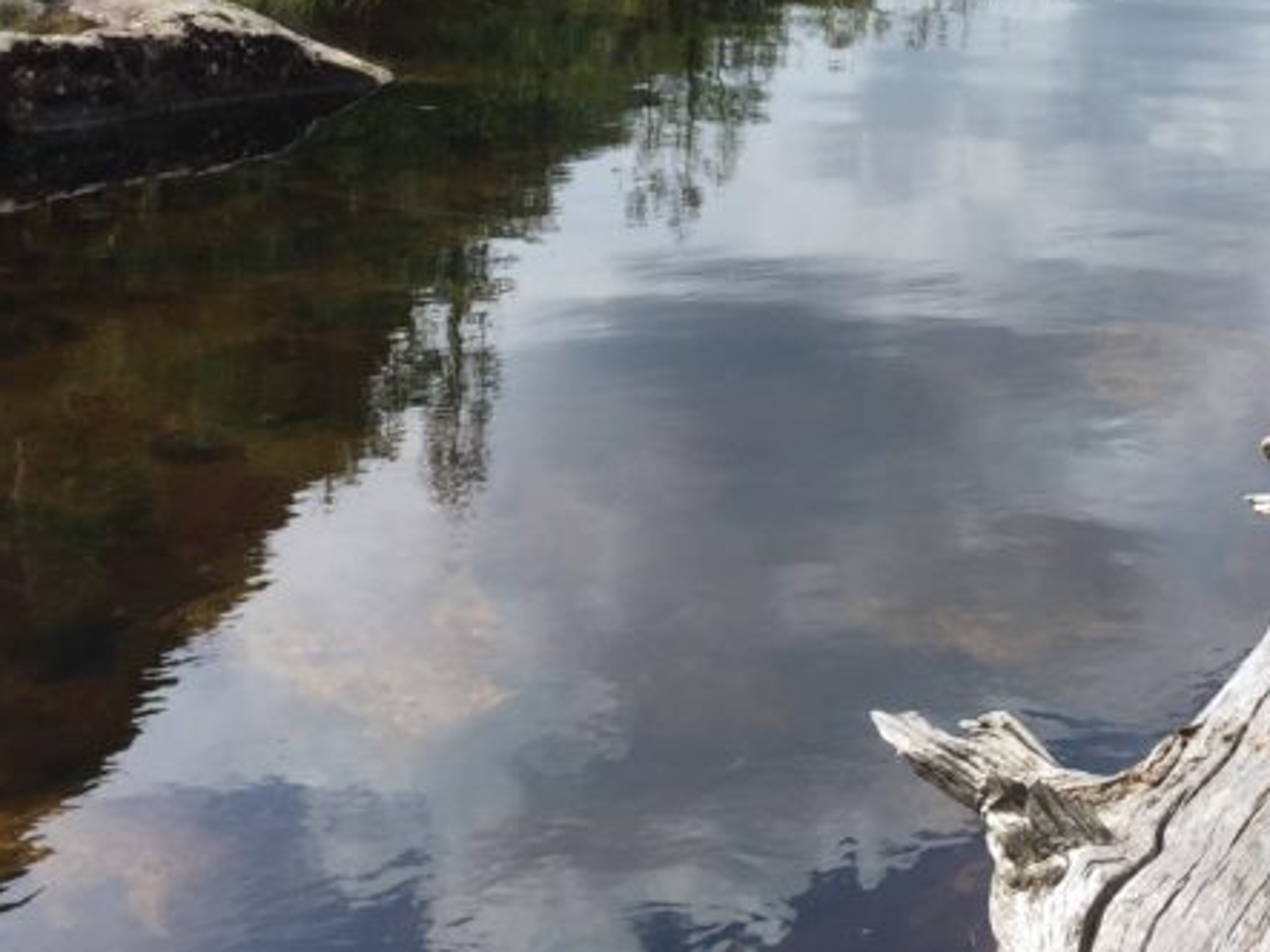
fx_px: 2457
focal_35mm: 67
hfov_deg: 28.8
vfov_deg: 20.7
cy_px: -132
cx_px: 840
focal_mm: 4.15
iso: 32
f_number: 2.2
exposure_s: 1/1014
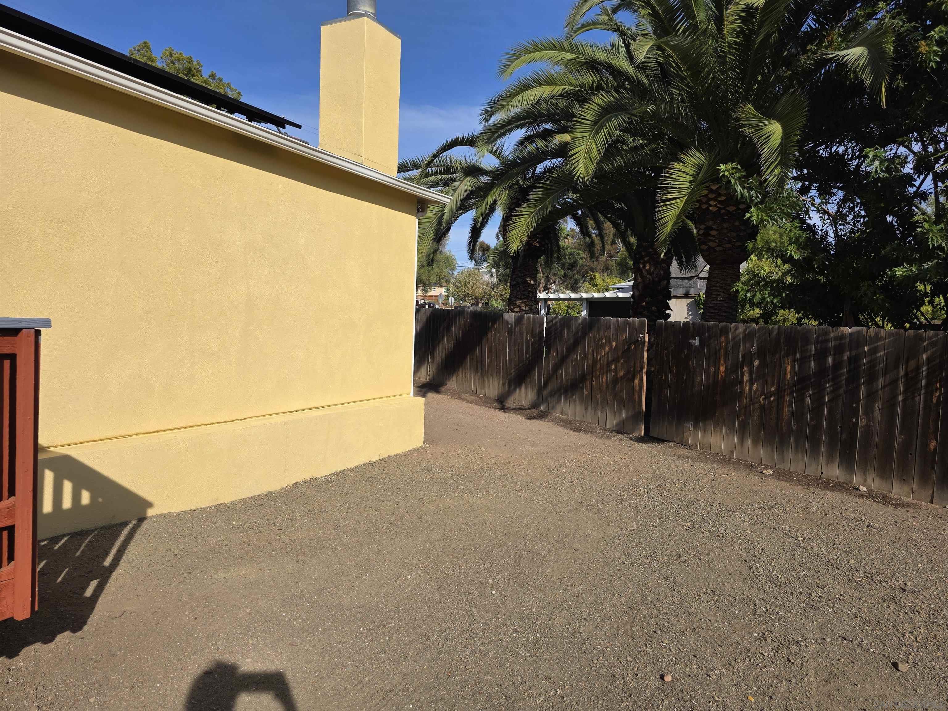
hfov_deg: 73.9
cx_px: 474
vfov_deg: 58.9
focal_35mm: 23
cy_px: 356
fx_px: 630
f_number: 1.7
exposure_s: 1/7626
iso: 80
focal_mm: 6.3
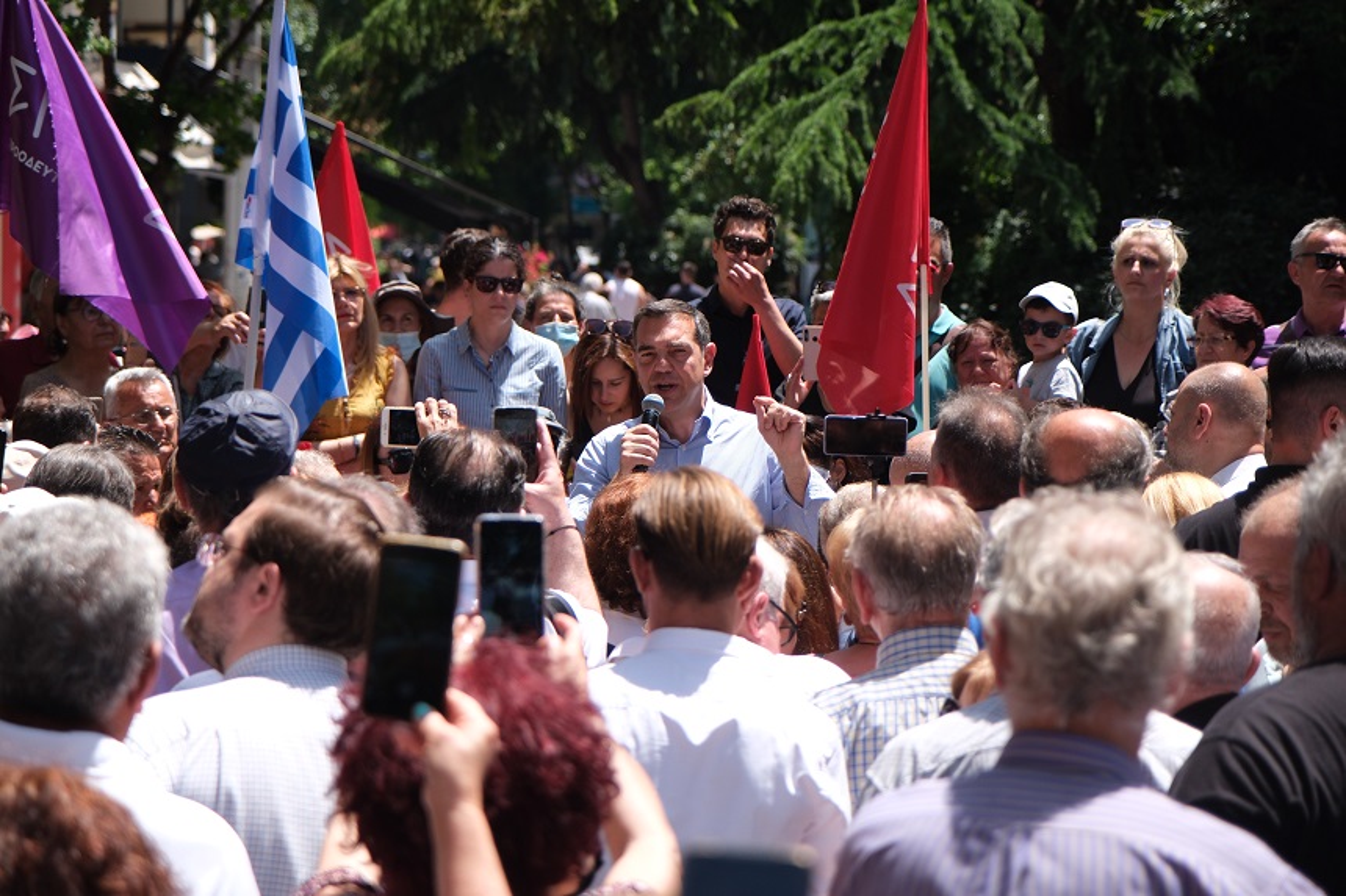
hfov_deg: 17.1
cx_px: 673
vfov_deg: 11.4
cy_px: 448
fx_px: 4486
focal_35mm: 120
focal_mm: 80
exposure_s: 1/2000
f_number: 4
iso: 500
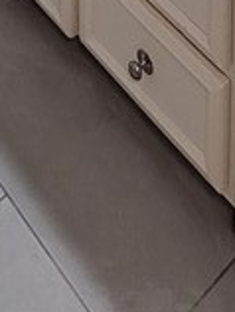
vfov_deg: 10.6
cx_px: 16
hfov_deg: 17.3
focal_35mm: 84
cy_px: -689
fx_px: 758
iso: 125
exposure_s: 1/60
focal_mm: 2.2
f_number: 2.2
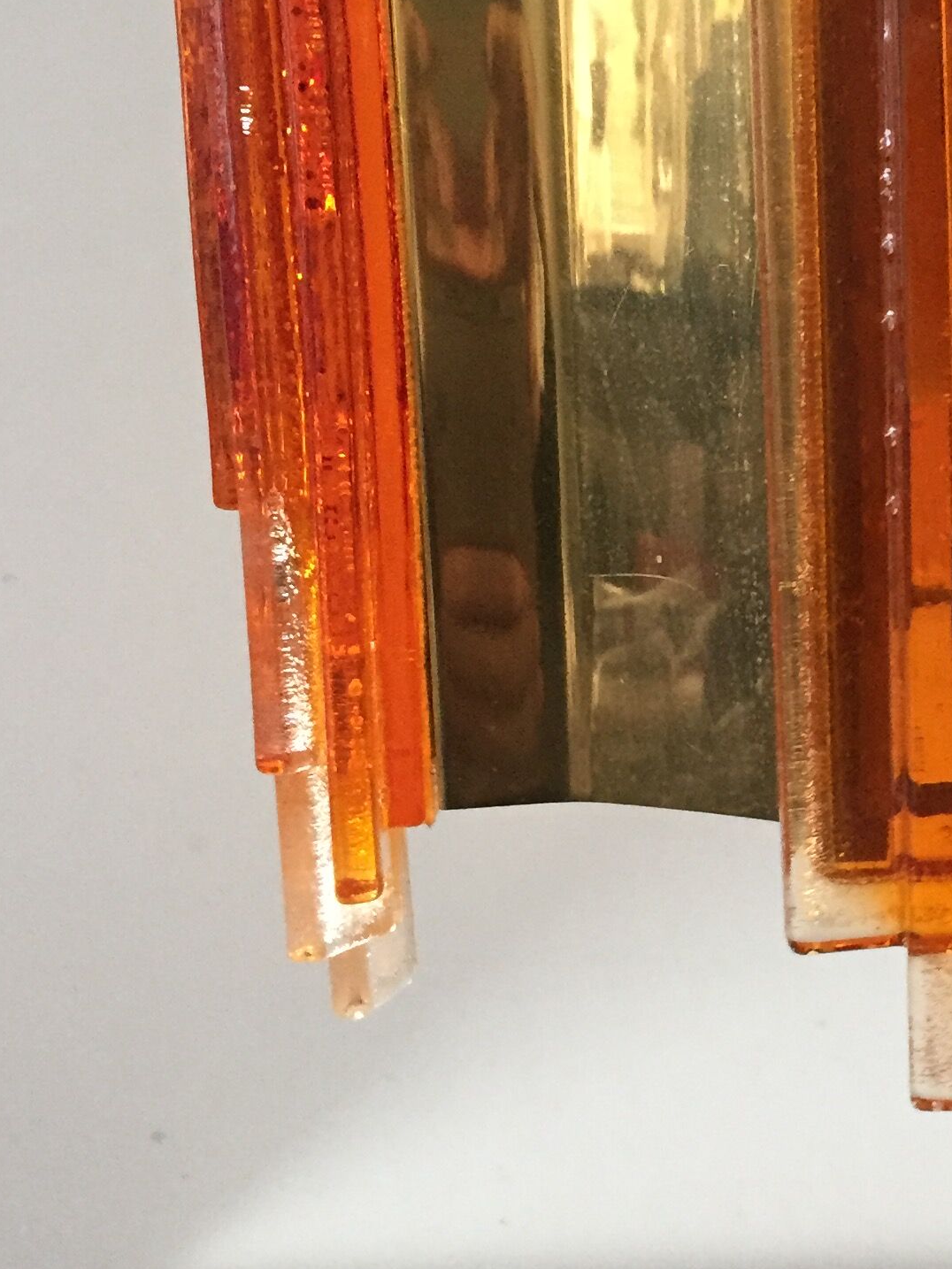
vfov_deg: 29.4
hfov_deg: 21.3
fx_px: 2419
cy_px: 556
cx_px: 993
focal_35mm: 66
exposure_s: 1/33
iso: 250
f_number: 2.2
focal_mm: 4.15
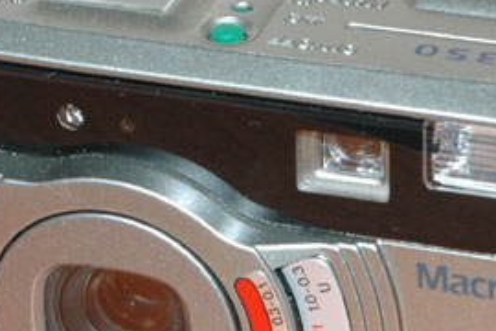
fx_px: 2523
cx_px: 261
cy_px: 216
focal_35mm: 183
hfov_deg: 11.2
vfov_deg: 7.5
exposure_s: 1/60
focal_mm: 55
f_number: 11
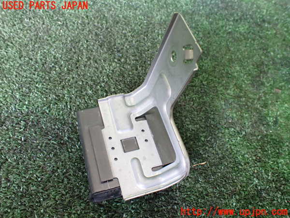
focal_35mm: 30
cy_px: 109
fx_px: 251
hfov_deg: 60.0
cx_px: 145
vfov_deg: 46.8
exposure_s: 1/50
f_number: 2.3
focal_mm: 5.4
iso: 800
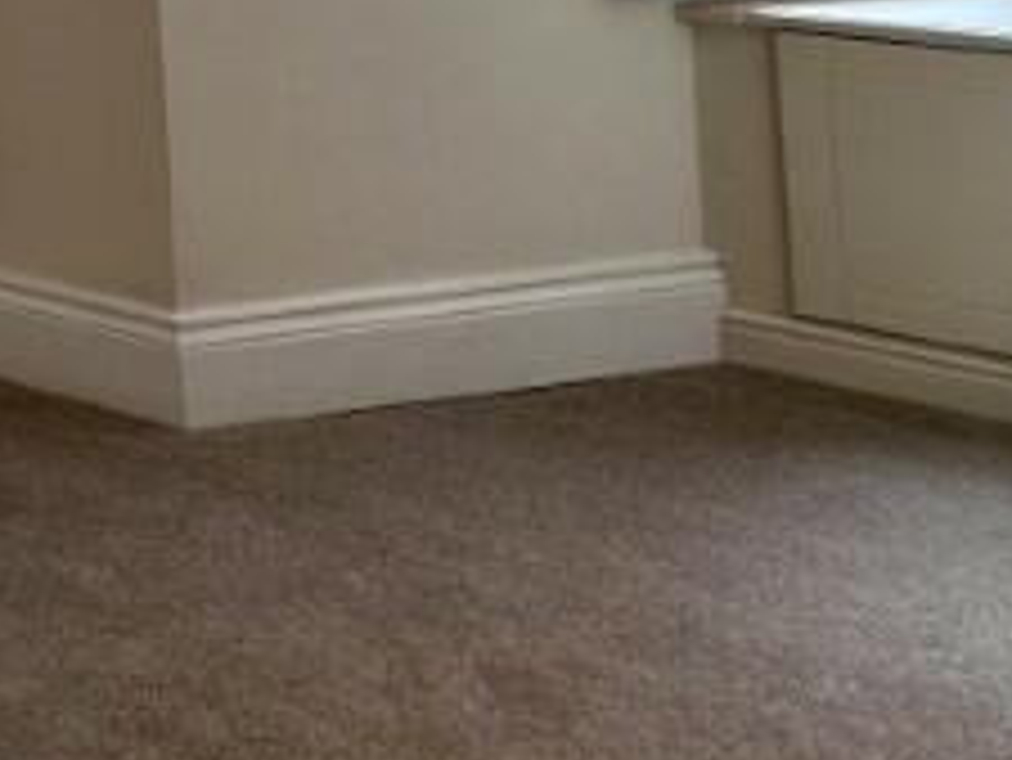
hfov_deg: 25.9
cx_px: -537
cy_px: -405
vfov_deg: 22.3
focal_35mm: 53
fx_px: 1550
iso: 80
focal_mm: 2.22
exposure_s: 1/100
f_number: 2.2
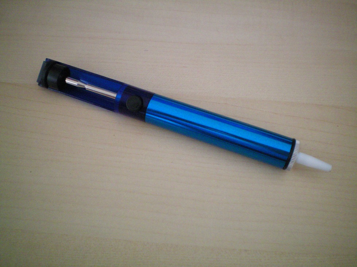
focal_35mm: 38
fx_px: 392
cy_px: 134
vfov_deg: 37.7
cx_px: 178
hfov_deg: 49.0
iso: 320
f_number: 3.1
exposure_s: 1/60
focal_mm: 6.3
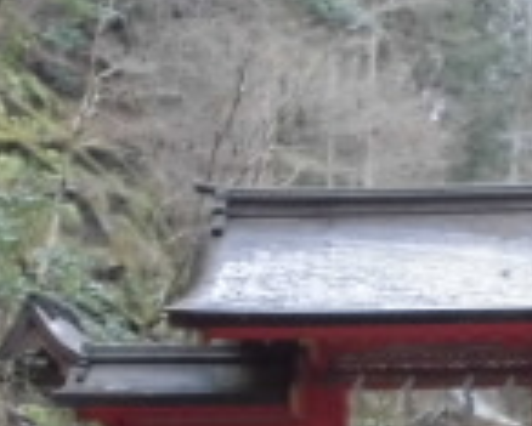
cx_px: 474
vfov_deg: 13.3
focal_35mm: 115
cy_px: 346
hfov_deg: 16.5
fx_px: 1812
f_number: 4.5
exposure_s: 1/60
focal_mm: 7.8
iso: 400
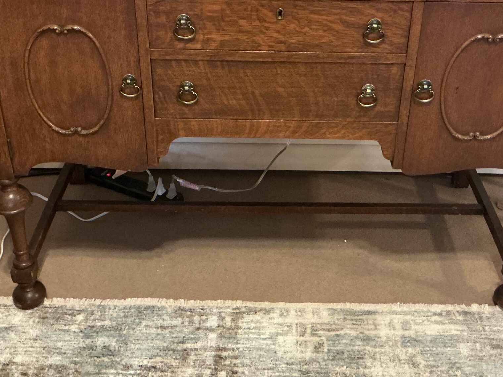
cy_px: 96
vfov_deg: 29.2
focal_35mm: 49
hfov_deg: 38.9
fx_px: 712
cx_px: 281
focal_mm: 3
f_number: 1.8
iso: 320
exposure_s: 1/40
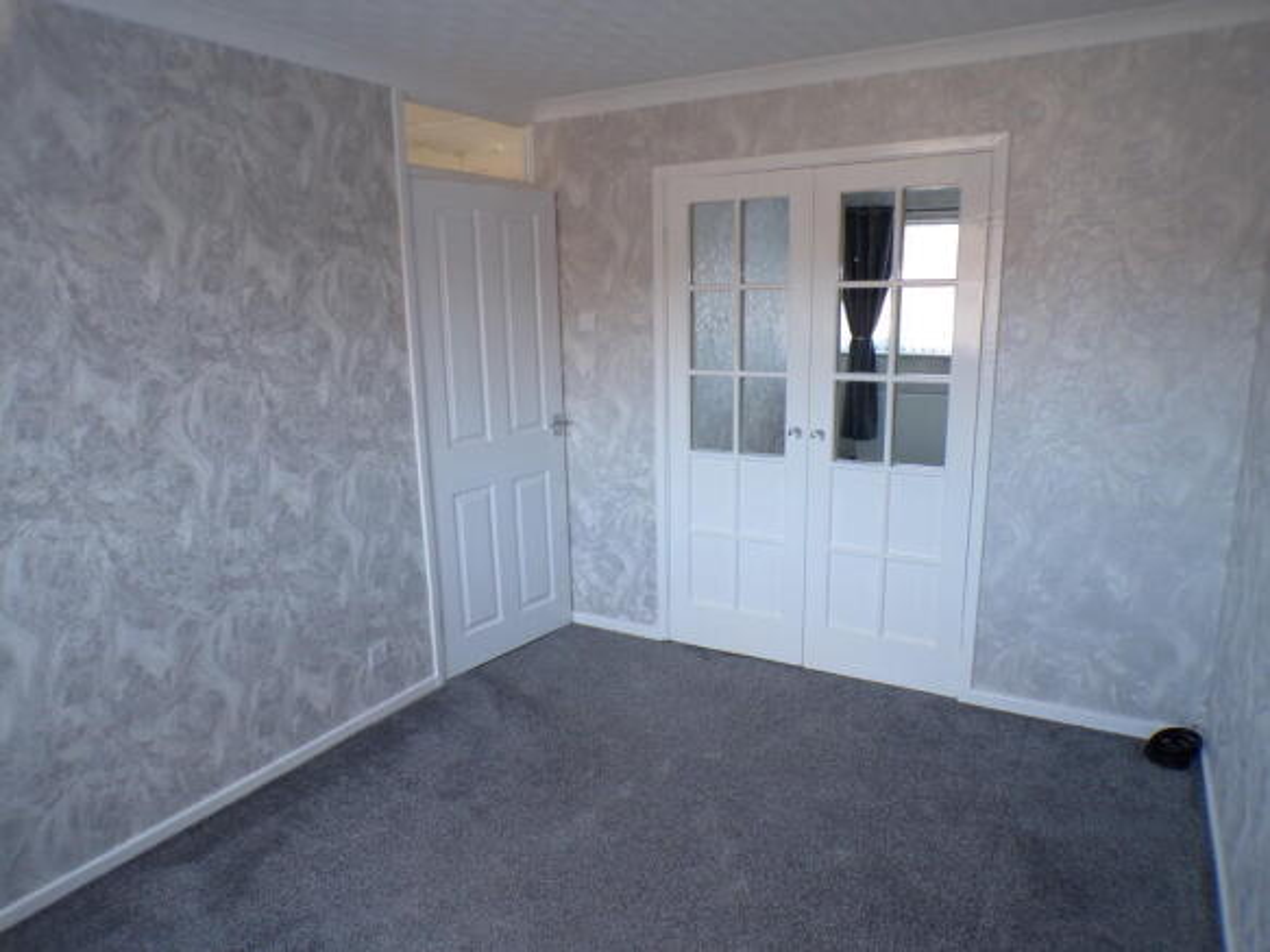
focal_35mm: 24
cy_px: 476
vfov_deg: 56.8
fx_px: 880
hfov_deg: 71.6
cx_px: 635
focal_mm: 4.3
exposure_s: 1/34
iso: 193
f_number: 3
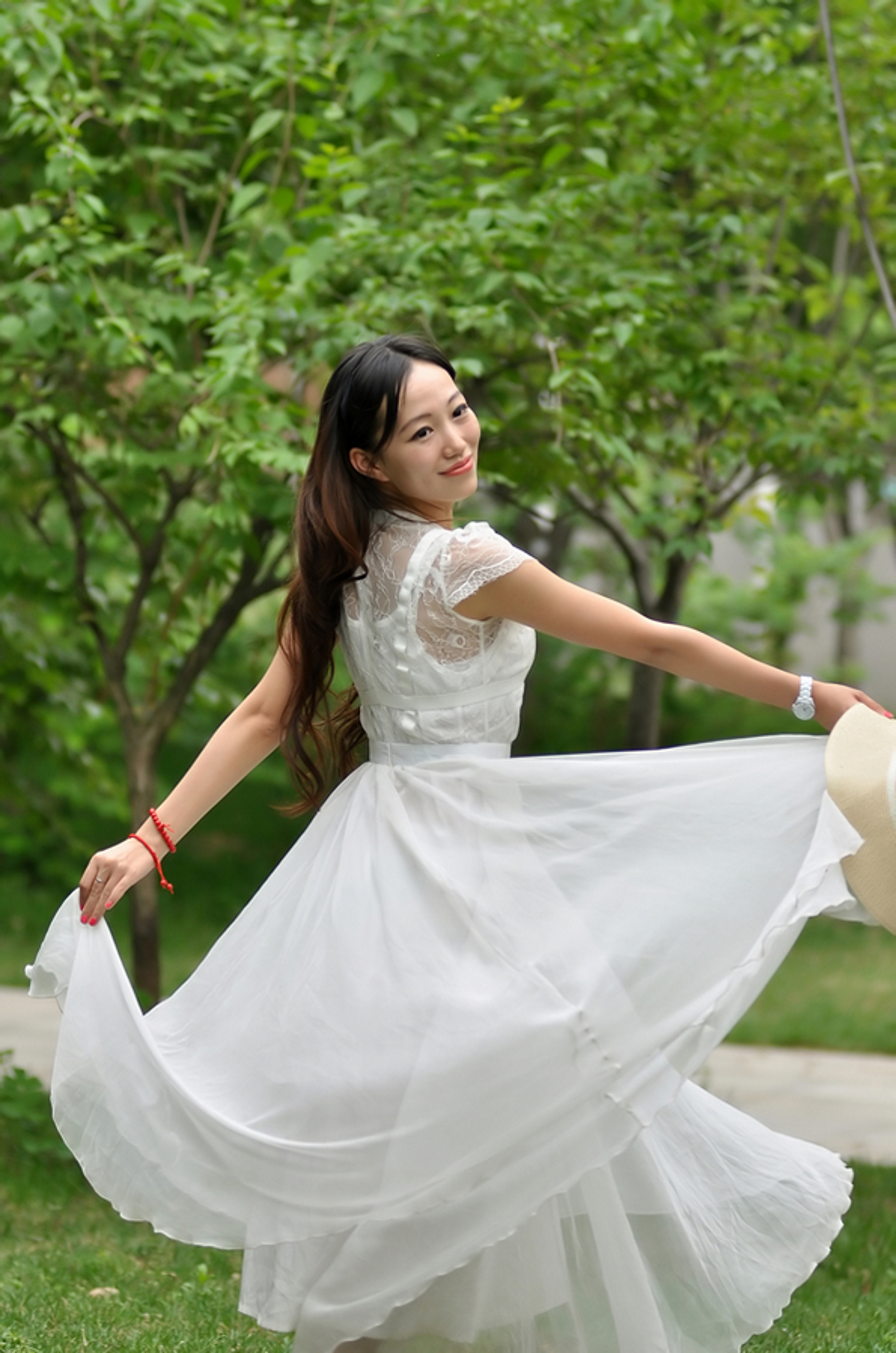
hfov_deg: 8.1
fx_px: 6298
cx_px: 448
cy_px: 676
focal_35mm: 168
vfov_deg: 12.3
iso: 200
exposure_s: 1/250
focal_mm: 112
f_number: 2.8
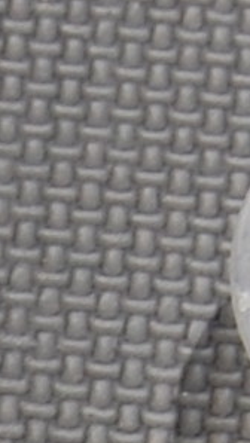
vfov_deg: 5.6
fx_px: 4471
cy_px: 843
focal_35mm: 380
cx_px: -298
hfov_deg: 3.2
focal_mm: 24
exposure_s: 1/80
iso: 400
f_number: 4.5
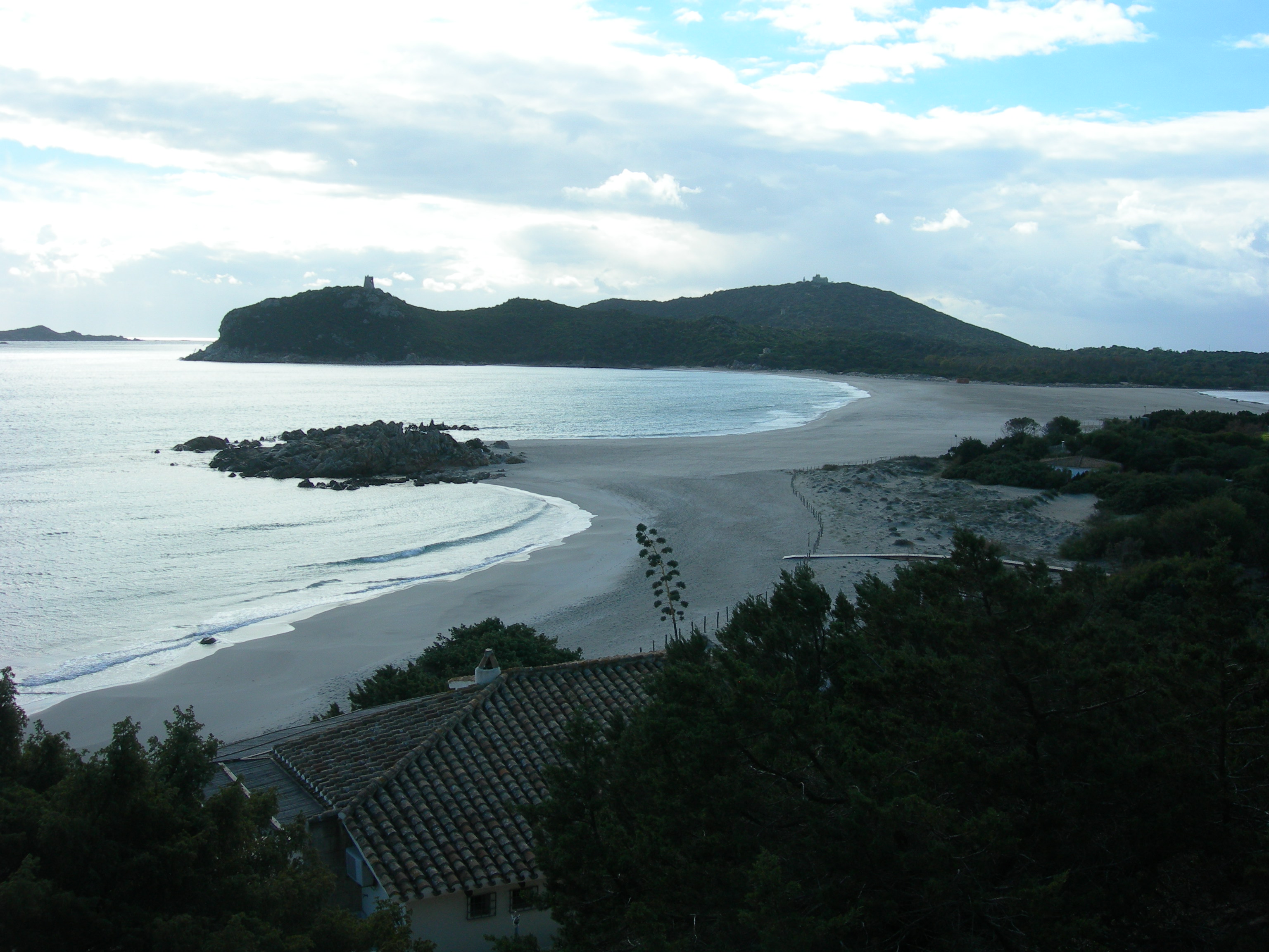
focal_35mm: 38
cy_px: 476
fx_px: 1393
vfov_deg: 37.7
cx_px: 634
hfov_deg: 49.0
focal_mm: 7.8
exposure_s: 1/592
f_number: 4.8
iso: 50
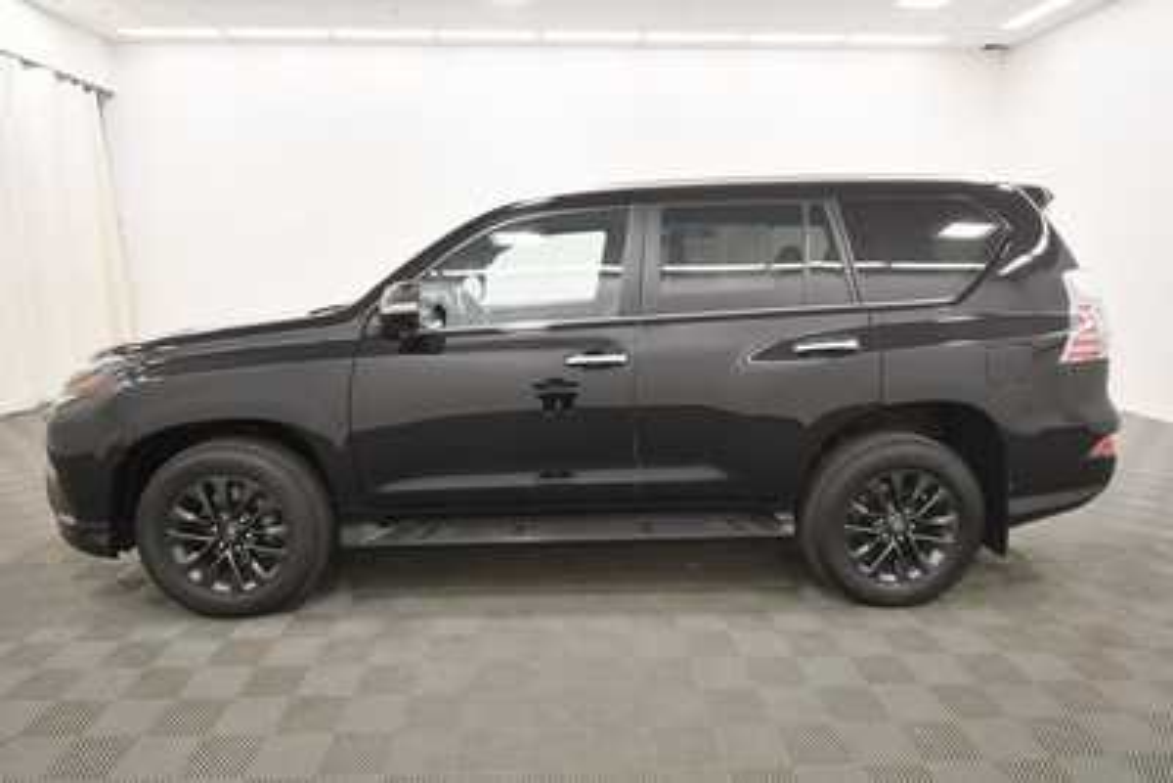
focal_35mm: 21
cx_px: 586
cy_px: 392
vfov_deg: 59.5
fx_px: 684
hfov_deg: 81.2
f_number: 5
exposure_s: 1/125
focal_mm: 14
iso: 1100
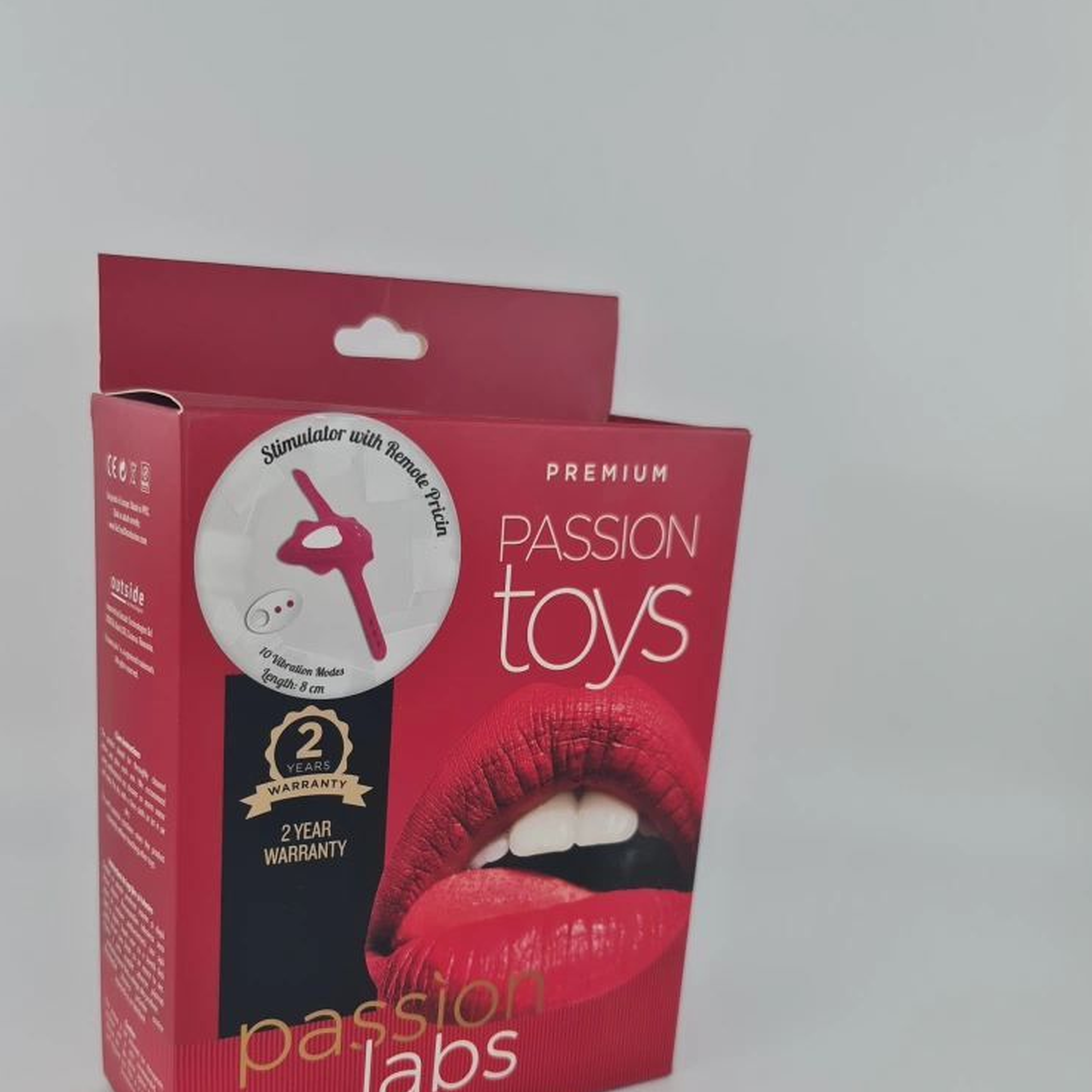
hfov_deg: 45.9
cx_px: 452
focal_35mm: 36
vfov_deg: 45.5
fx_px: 1285
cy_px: 713
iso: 50
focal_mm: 7
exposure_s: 1/427
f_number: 1.8
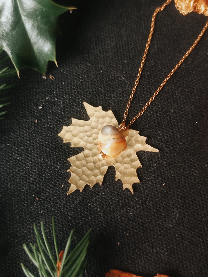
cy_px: 138
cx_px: 104
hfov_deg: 31.5
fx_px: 369
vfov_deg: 41.2
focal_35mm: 46
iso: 320
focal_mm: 6.19
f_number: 1.65
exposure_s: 1/25
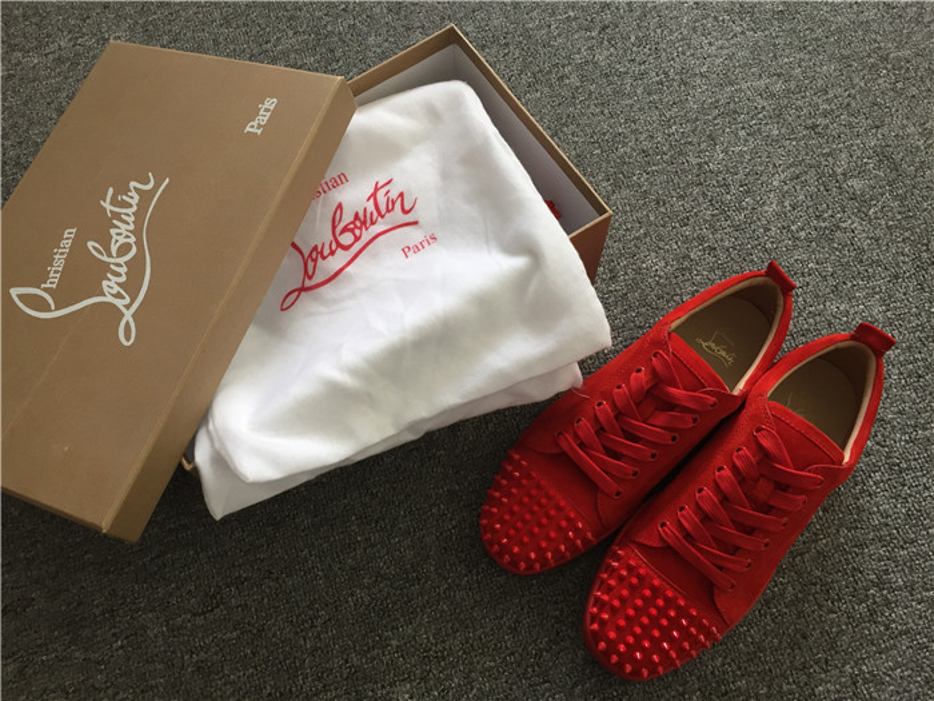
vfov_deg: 48.2
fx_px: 782
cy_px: 350
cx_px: 467
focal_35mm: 29
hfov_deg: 61.7
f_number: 2.2
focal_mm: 4.15
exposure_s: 1/33
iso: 80
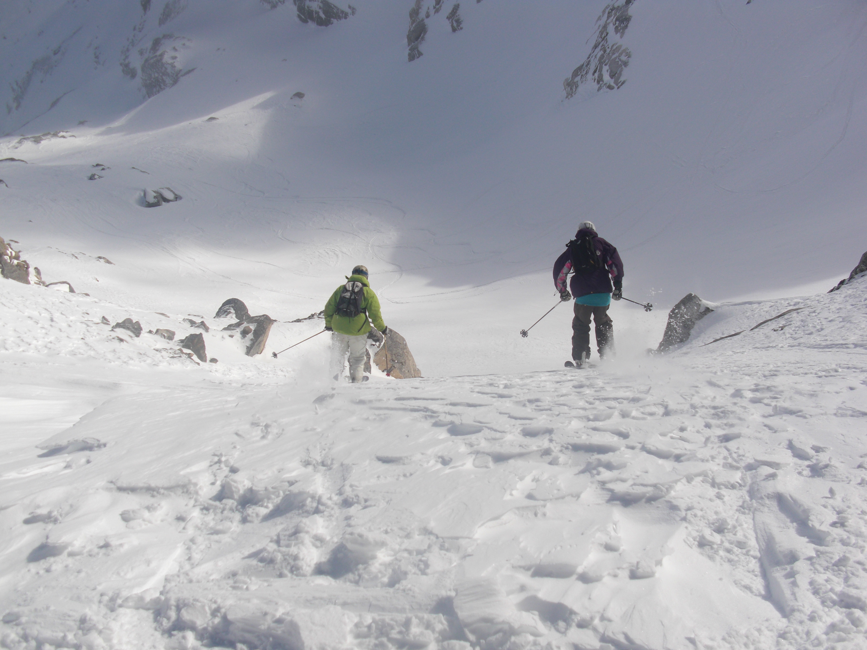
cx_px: 434
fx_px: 902
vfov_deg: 39.7
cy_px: 325
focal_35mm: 36
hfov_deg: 51.4
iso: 50
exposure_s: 1/320
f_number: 7.9
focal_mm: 6.3
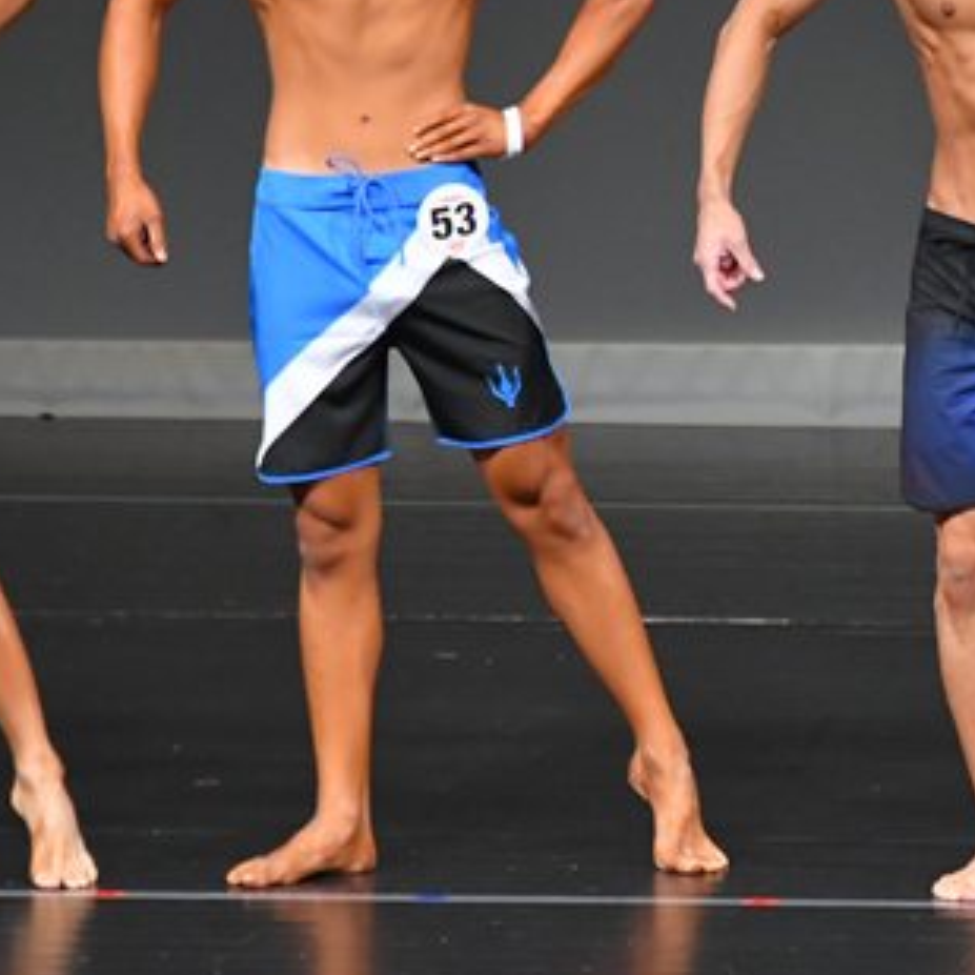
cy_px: 322
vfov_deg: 2.7
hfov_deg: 2.7
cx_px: 1068
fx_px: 20363
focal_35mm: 639
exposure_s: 1/400
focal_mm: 200
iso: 4000
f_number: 5.6
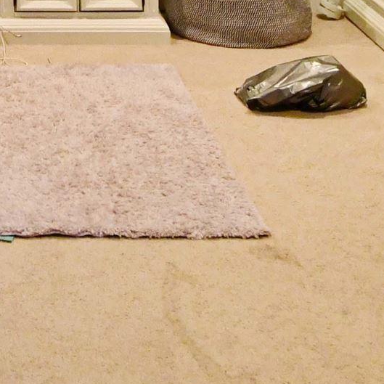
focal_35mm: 74
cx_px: -70
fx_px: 929
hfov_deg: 21.7
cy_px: -205
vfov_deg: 19.9
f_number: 3.5
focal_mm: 10
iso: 2800
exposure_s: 1/125
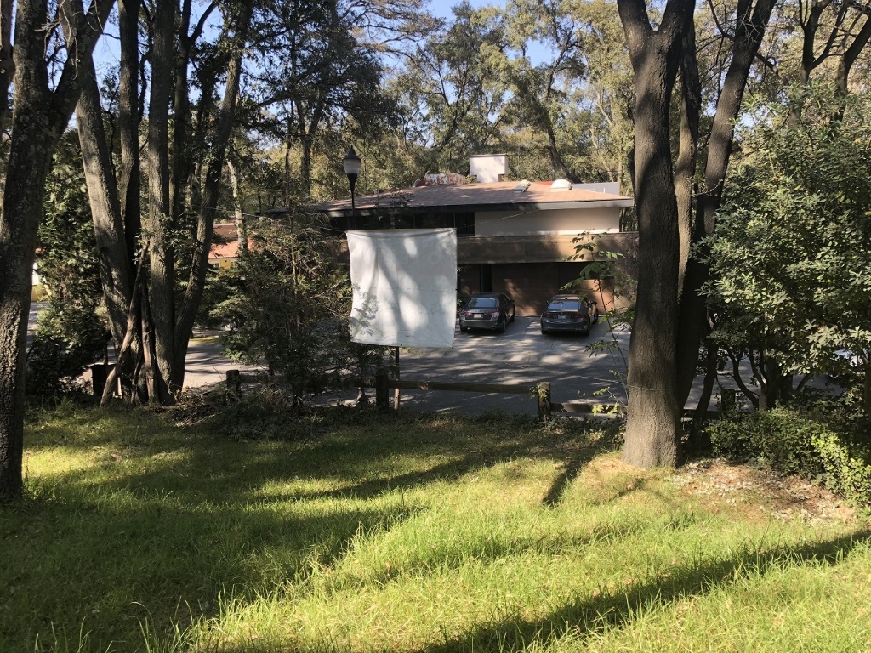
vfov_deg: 49.7
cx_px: 436
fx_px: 705
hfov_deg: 63.4
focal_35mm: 28
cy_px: 326
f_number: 1.8
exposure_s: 1/286
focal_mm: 4
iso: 20
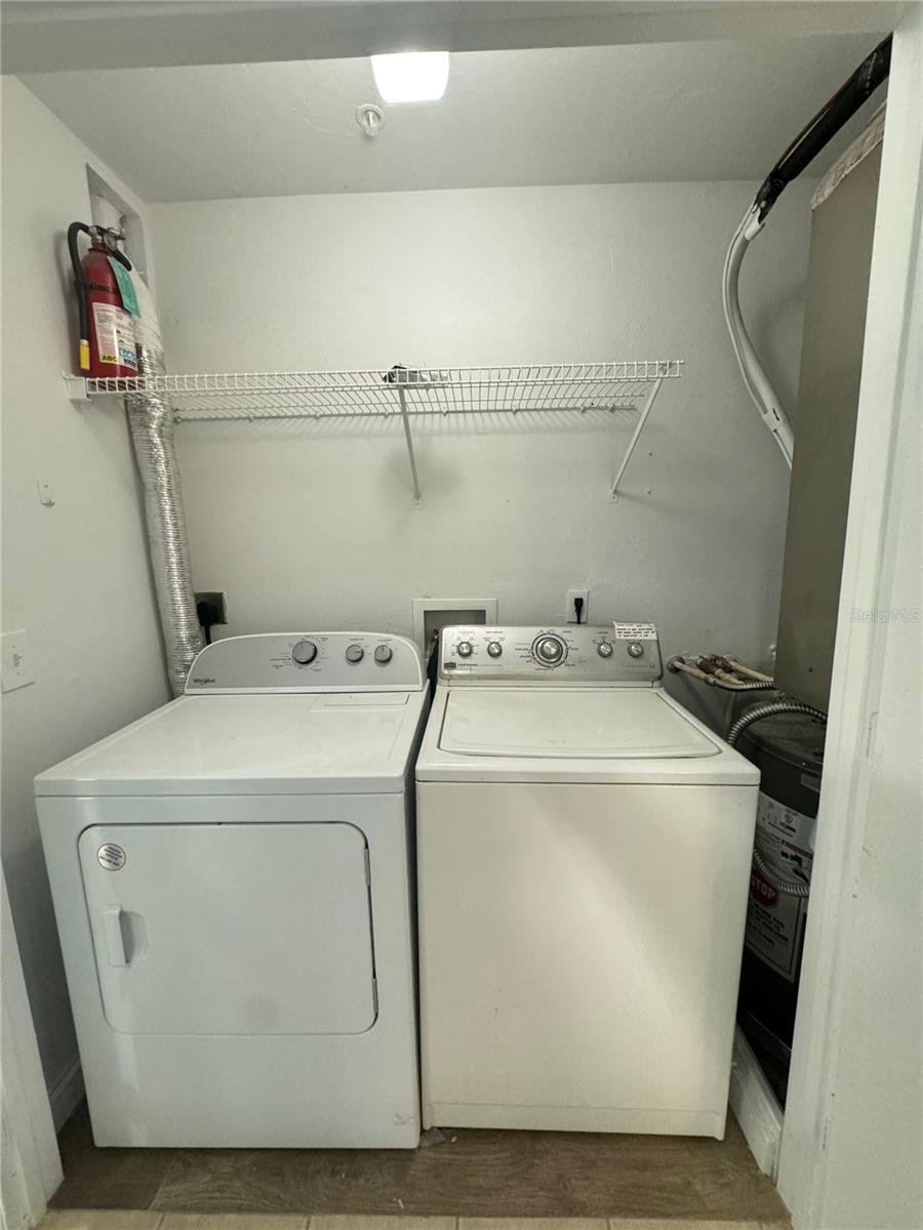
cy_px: 615
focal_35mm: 14
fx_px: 498
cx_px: 462
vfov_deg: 102.1
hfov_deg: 85.7
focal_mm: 2.22
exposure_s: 1/60
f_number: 2.2
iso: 500
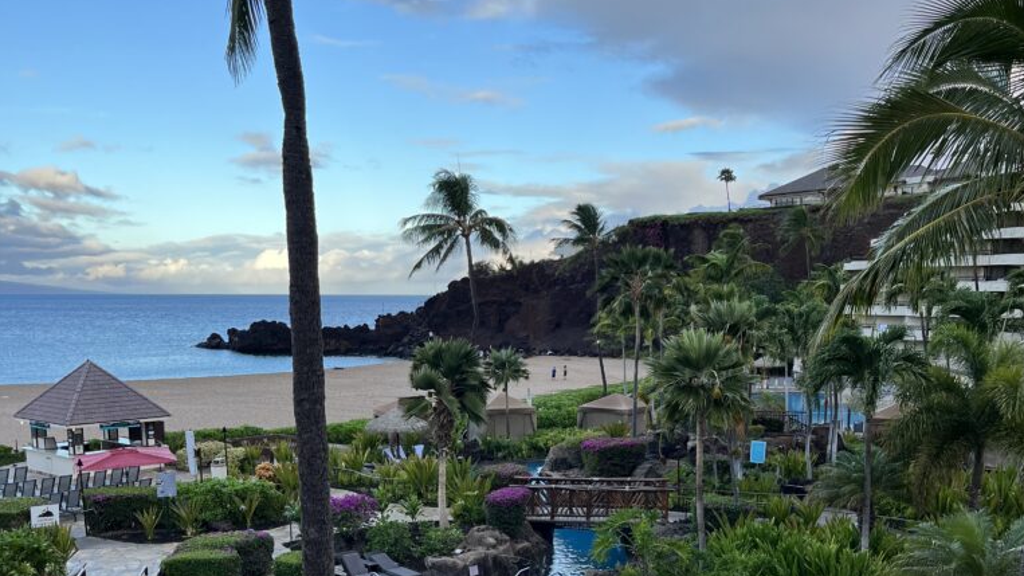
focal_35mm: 38
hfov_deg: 52.8
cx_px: 513
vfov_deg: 30.2
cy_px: 485
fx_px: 1032
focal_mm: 5.1
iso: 50
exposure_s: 1/782
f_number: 1.6
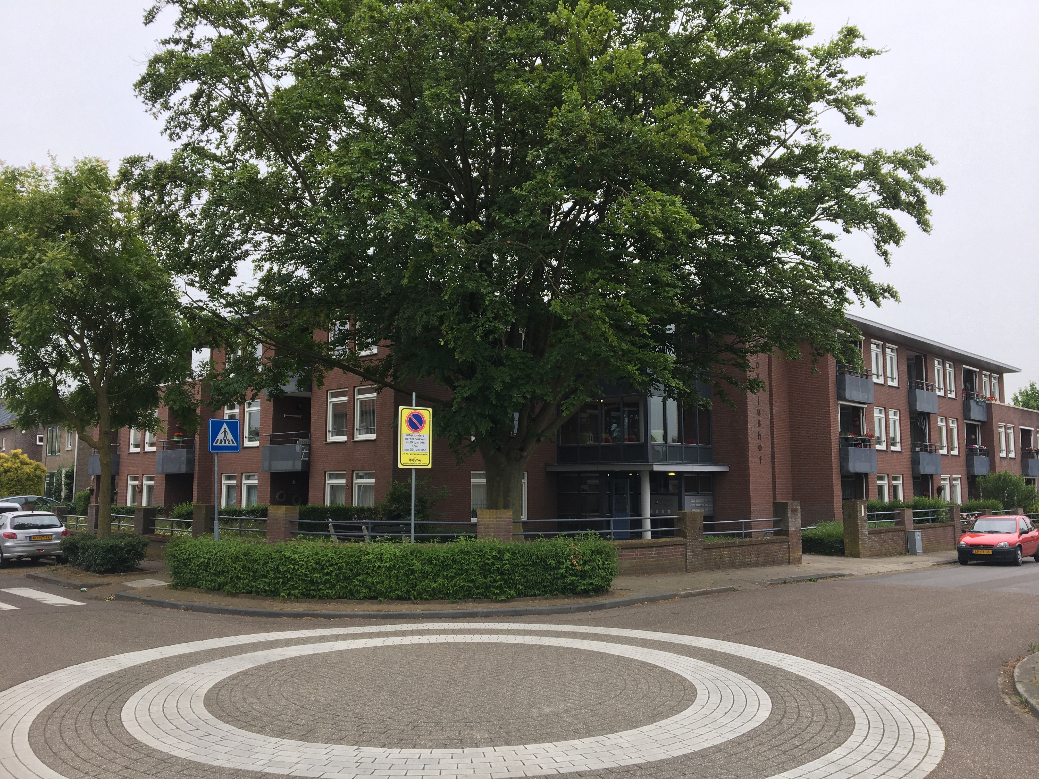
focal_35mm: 29
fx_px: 870
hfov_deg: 61.7
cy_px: 390
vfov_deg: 48.2
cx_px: 520
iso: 25
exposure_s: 1/50
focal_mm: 4.15
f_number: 2.2
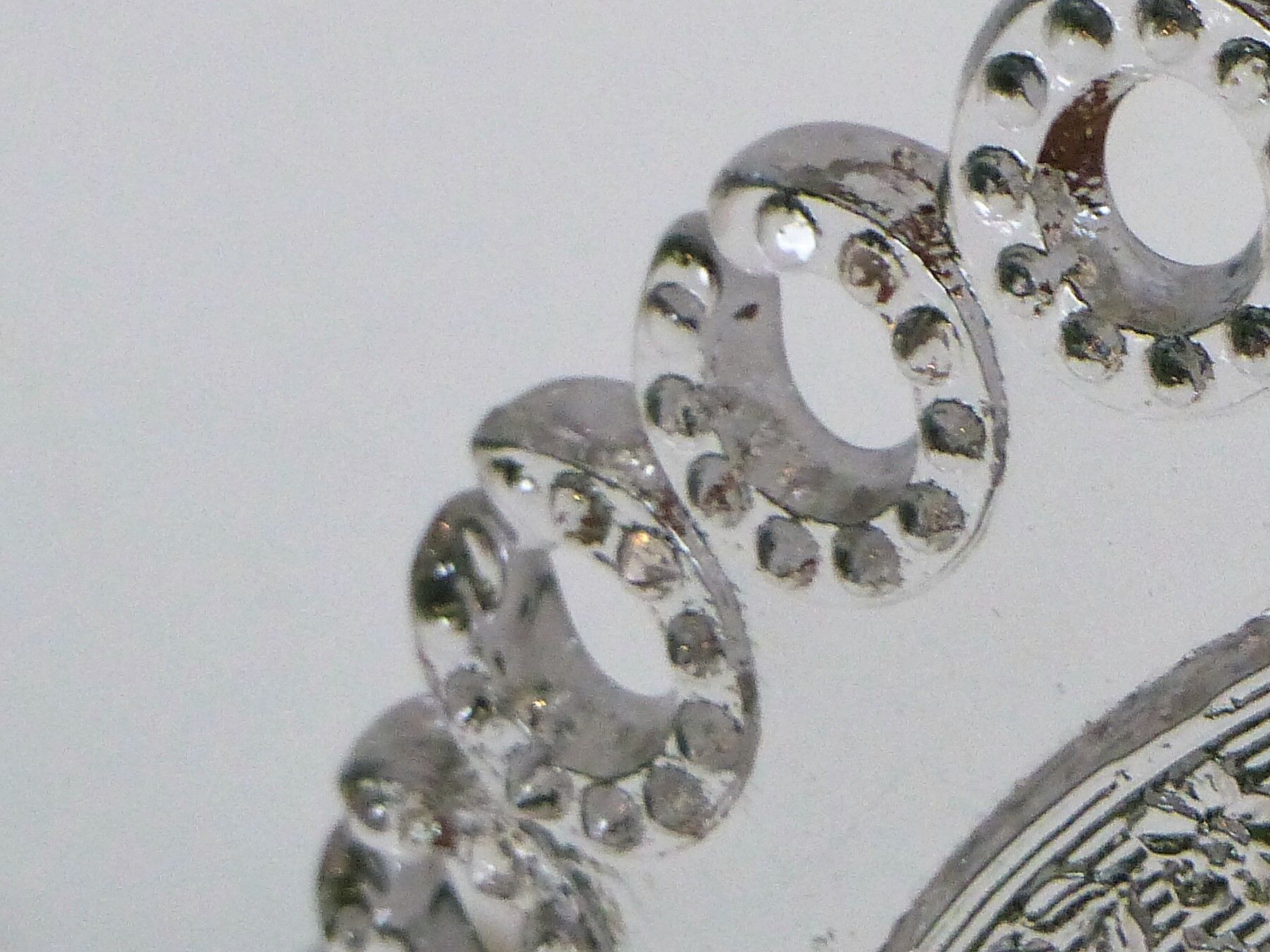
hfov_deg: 3.1
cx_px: 1252
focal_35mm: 644
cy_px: 593
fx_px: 23629
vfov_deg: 2.3
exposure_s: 1/80
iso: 320
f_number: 2.8
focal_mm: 47.4
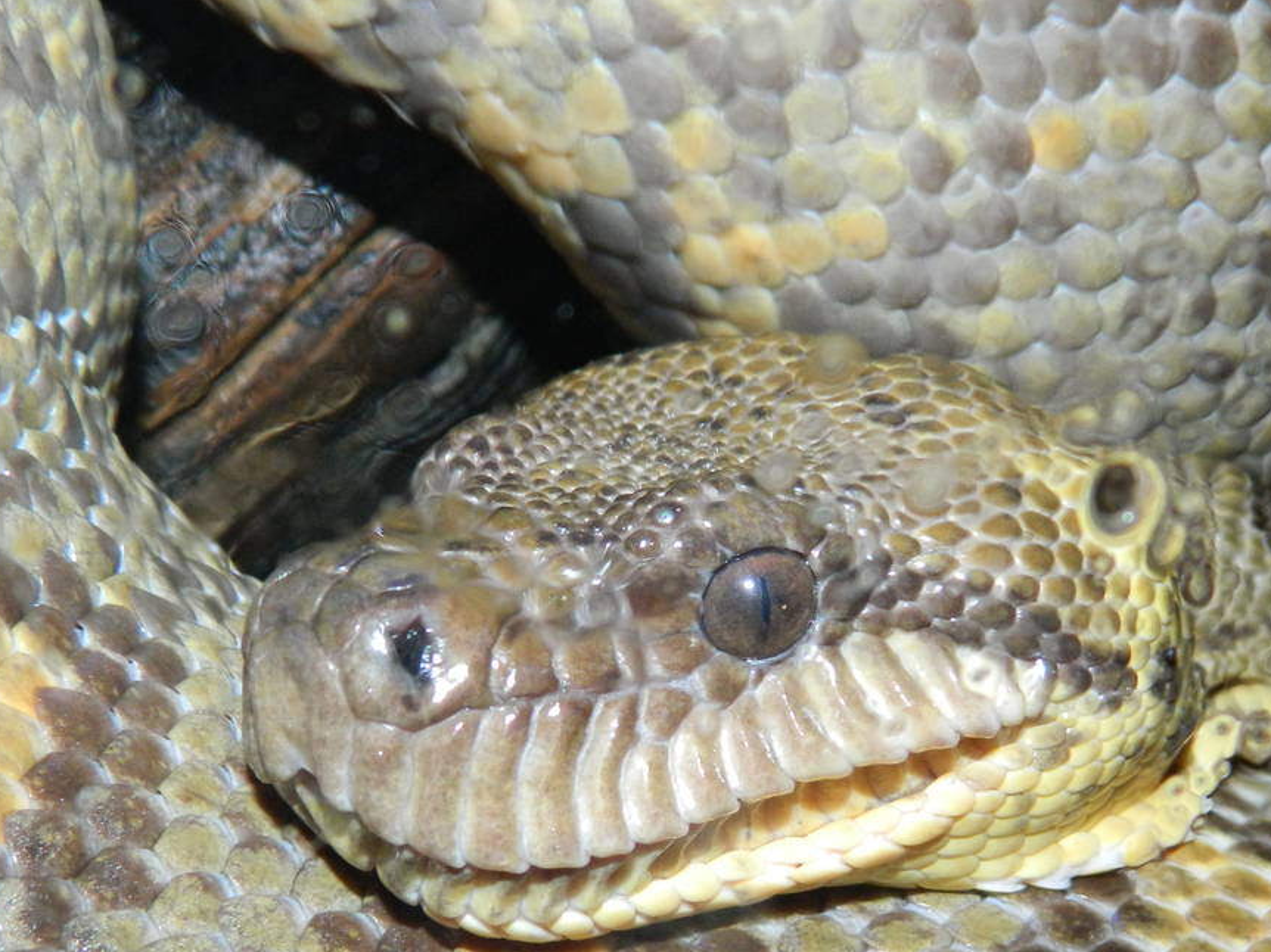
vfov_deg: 22.0
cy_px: 869
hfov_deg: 29.8
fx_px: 2386
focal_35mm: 65
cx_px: 714
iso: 200
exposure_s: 1/40
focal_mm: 6.2
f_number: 3.3
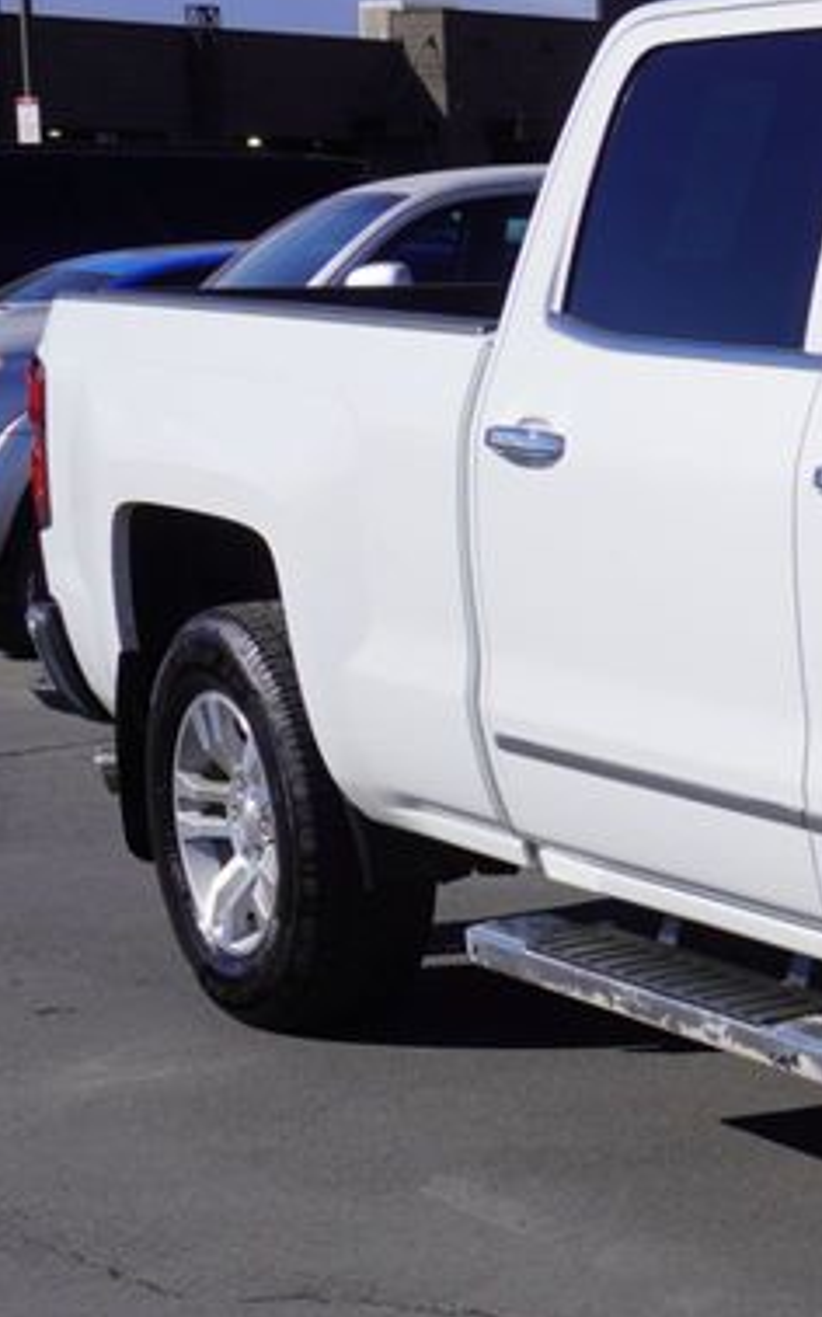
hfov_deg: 12.2
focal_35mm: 95
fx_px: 3421
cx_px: 1613
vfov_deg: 21.7
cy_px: 850
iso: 100
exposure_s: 1/500
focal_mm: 23
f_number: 8
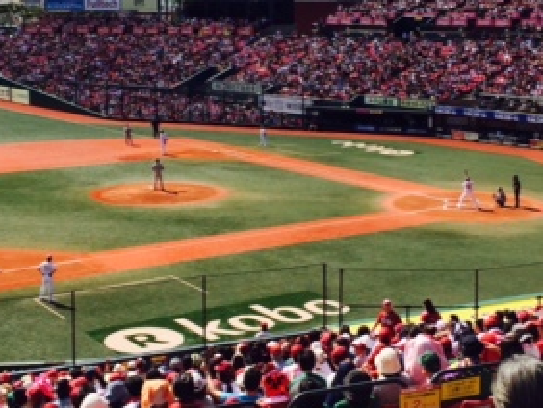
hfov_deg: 28.5
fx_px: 1068
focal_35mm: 68
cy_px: 108
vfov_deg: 21.5
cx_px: 250
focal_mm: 4.12
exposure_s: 1/2564
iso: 40
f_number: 2.2
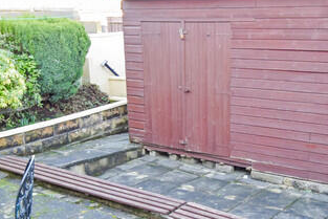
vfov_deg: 27.0
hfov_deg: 40.0
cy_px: 174
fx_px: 447
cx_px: 211
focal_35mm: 49
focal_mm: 10
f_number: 5
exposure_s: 1/100
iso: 400
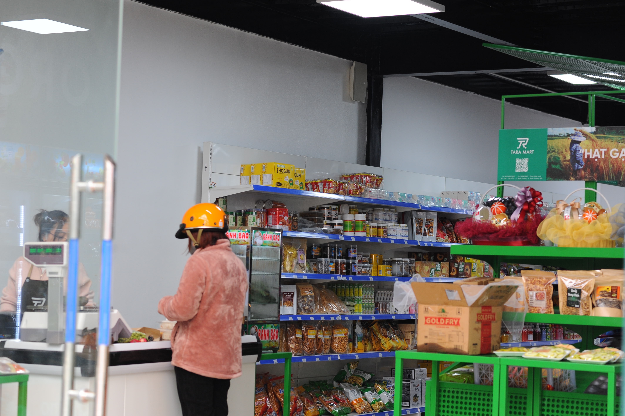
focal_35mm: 85
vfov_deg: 16.1
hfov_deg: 23.9
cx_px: 312
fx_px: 1475
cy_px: 208
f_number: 4.5
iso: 800
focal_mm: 85
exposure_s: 1/160
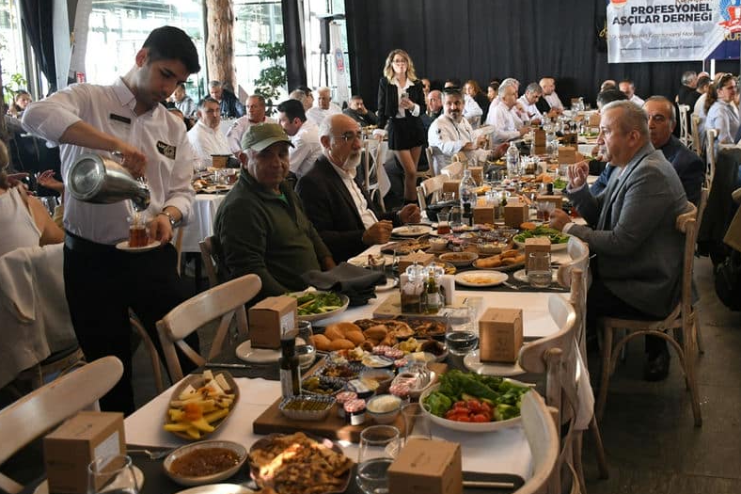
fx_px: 803
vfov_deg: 34.0
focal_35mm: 39
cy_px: 182
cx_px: 438
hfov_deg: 49.3
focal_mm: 20
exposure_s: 1/80
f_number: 3.5
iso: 1250
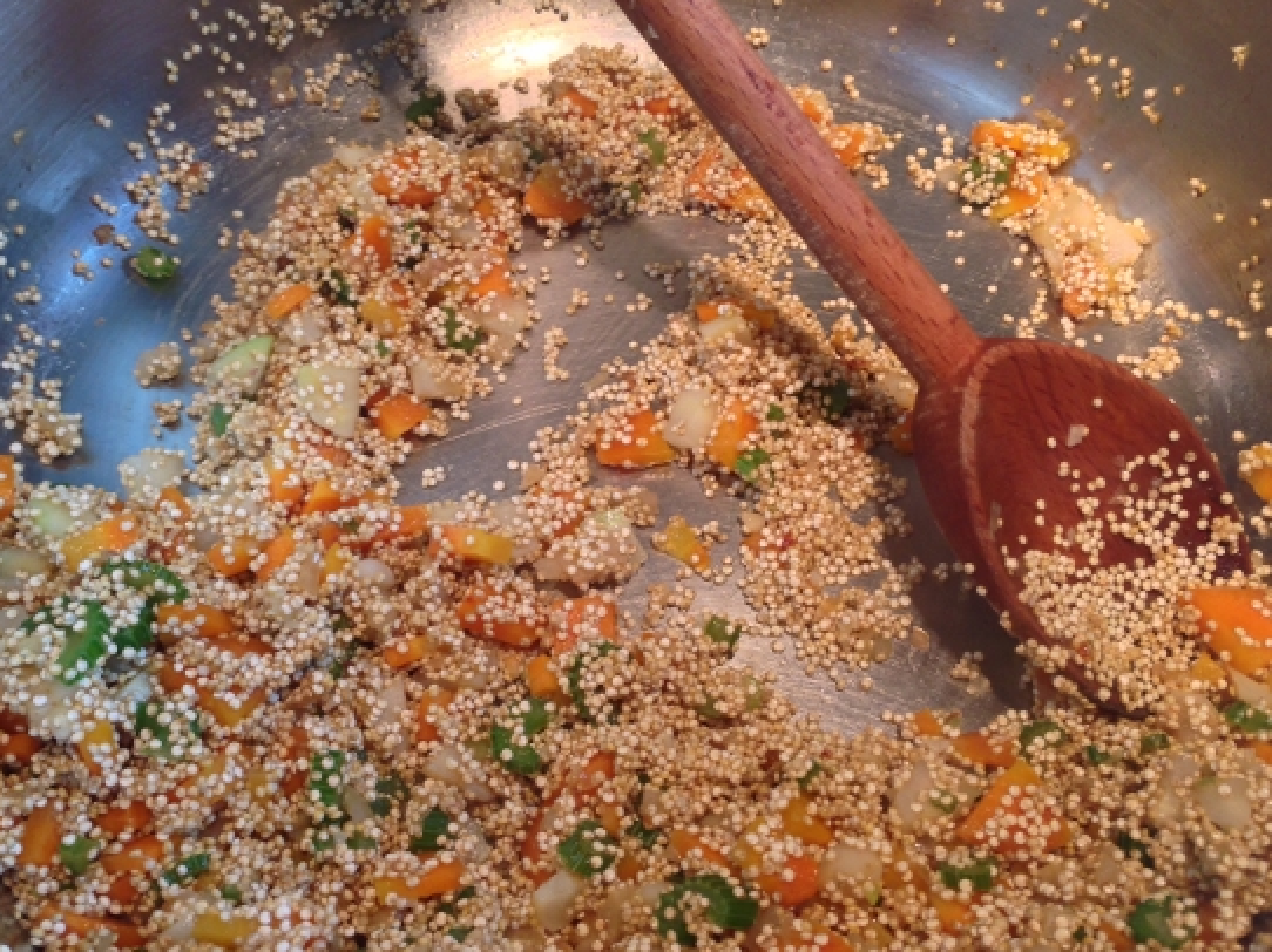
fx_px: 1432
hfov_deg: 47.9
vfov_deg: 36.8
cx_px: 629
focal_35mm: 39
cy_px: 478
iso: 50
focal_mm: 4.12
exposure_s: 1/30
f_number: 2.4
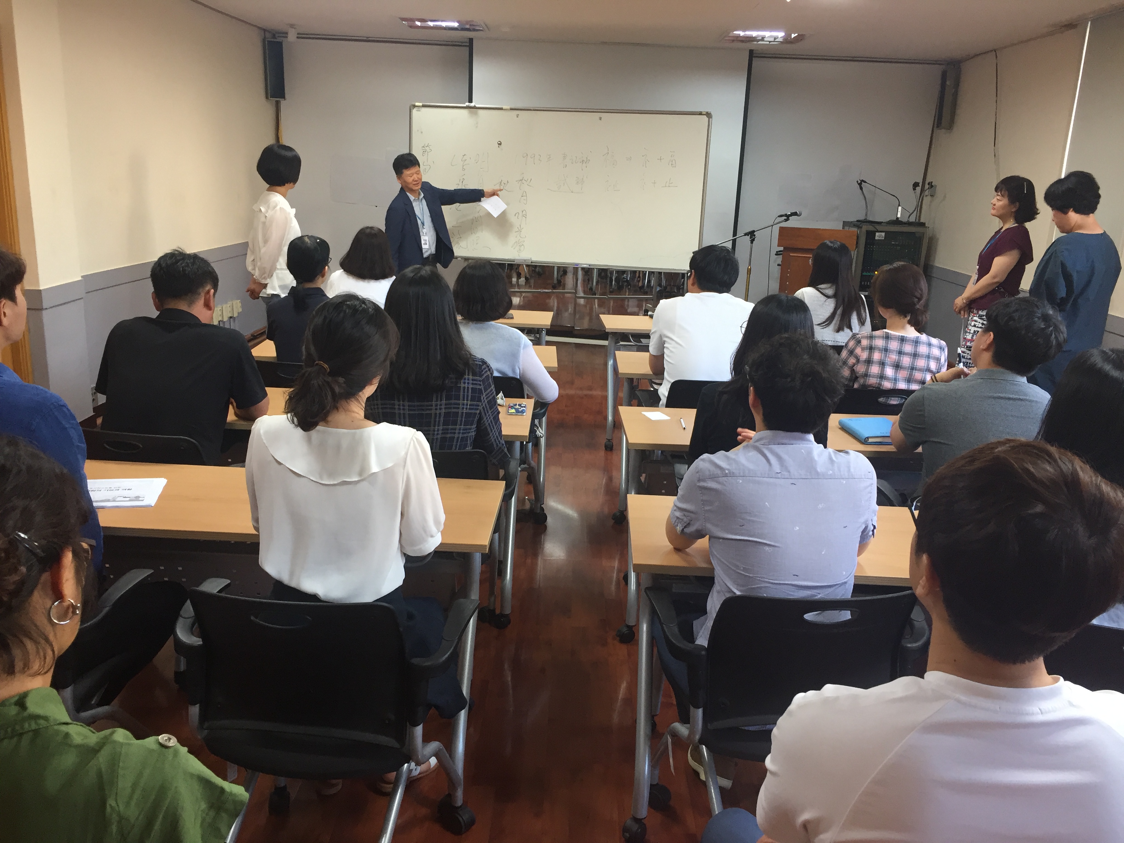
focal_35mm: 29
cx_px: 562
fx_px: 942
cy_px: 422
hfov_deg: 61.7
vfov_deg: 48.2
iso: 64
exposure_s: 1/30
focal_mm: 4.15
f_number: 2.2
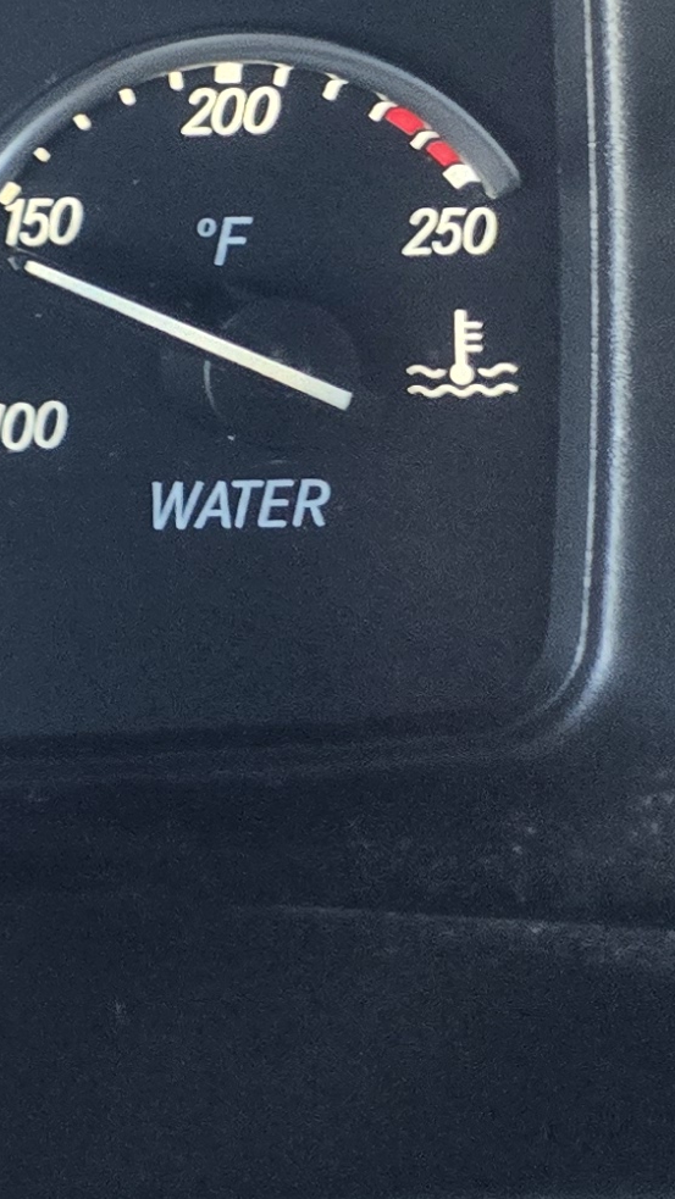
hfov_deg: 8.8
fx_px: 3245
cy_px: -167
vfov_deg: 19.9
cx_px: -1603
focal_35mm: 102
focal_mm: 5.4
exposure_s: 1/120
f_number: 1.8
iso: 320
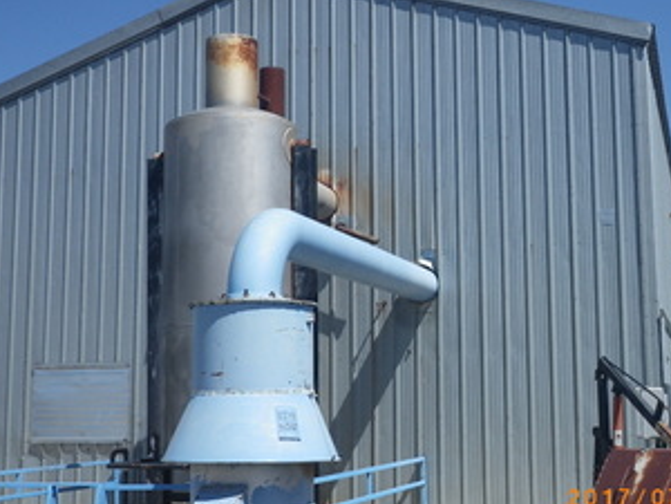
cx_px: 378
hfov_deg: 34.3
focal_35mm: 56
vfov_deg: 26.1
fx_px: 1086
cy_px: 240
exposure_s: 1/500
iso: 80
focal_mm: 7.5
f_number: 5
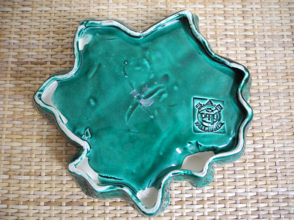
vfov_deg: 49.7
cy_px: 110
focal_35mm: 28
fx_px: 238
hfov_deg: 63.4
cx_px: 147
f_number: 2.8
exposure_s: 1/30
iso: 396
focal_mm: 6
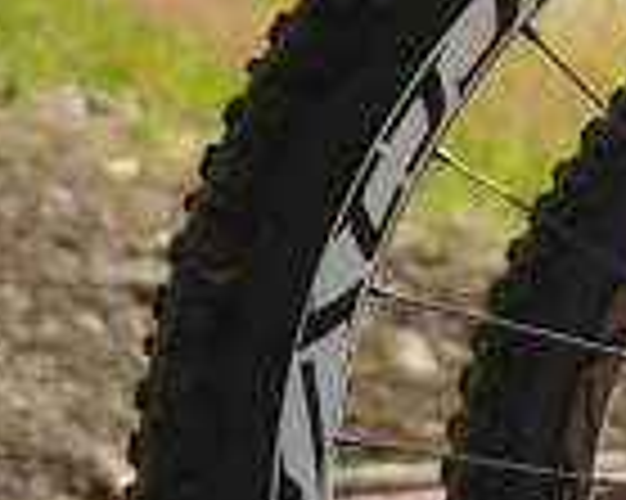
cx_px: 1139
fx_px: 6832
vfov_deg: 4.2
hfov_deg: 5.2
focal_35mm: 369
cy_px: 178
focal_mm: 55
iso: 100
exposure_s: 1/200
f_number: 6.3
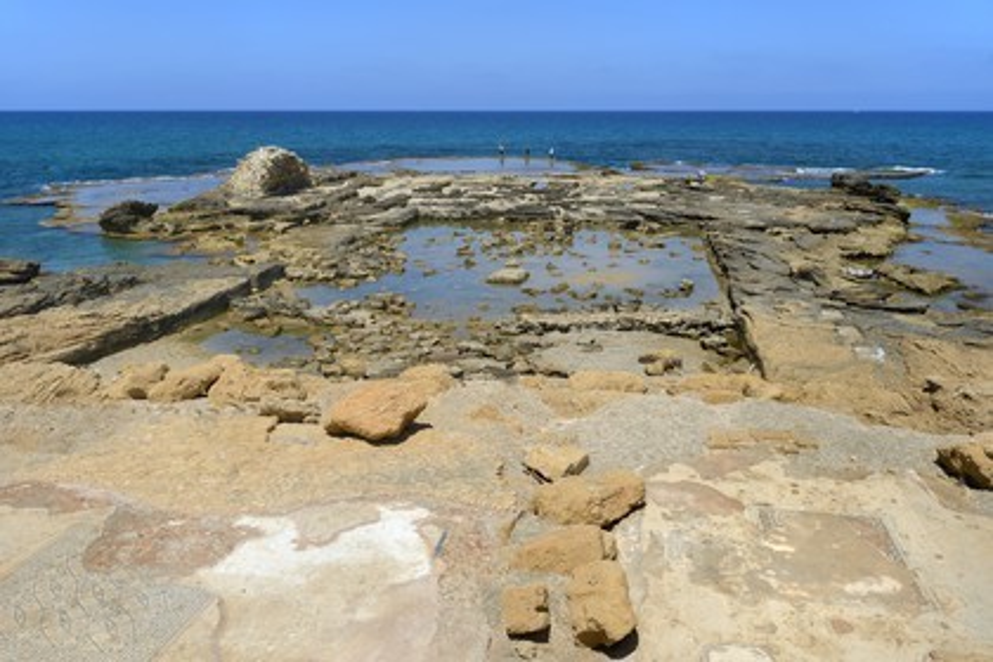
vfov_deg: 45.0
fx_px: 800
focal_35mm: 29
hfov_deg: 63.7
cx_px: 496
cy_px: 331
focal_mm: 29
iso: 100
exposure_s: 1/160
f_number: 14
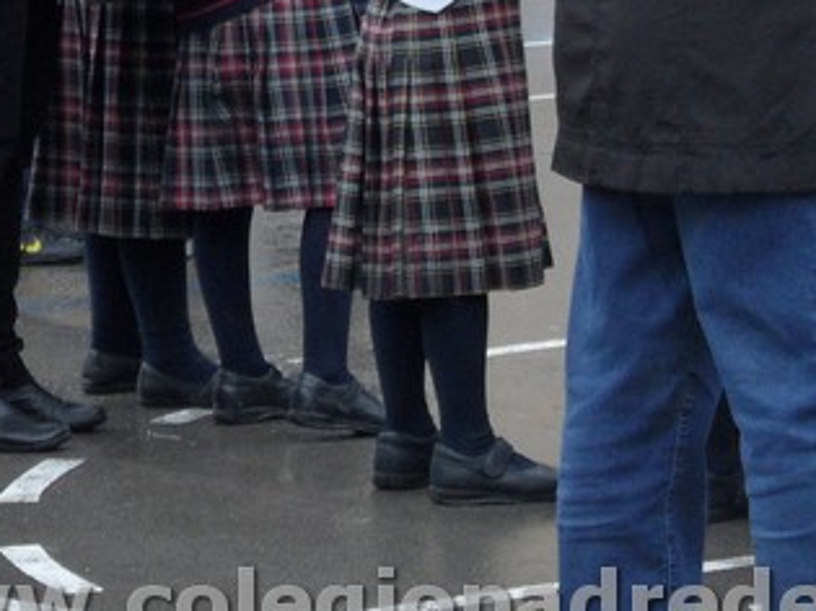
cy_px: -331
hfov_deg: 7.6
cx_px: -73
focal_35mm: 260
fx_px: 6127
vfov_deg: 5.7
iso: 100
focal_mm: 13.2
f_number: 4.2
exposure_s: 1/90
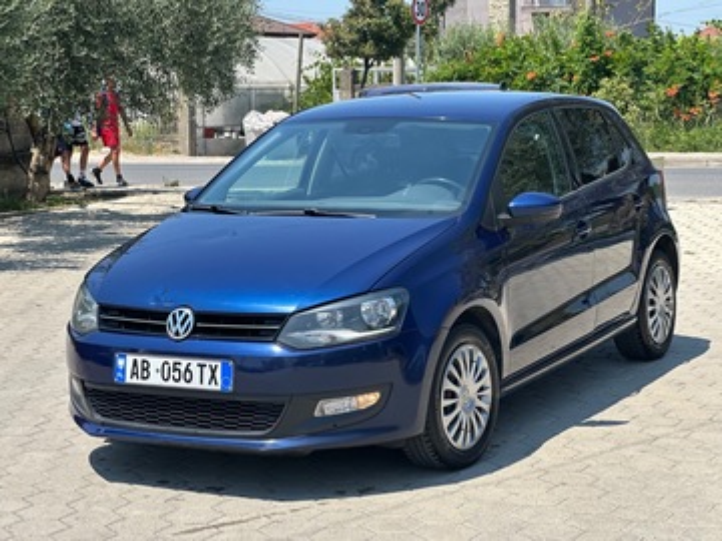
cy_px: 270
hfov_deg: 25.3
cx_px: 361
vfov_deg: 19.1
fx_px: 1606
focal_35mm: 77
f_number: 2.8
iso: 32
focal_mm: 9
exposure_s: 1/377
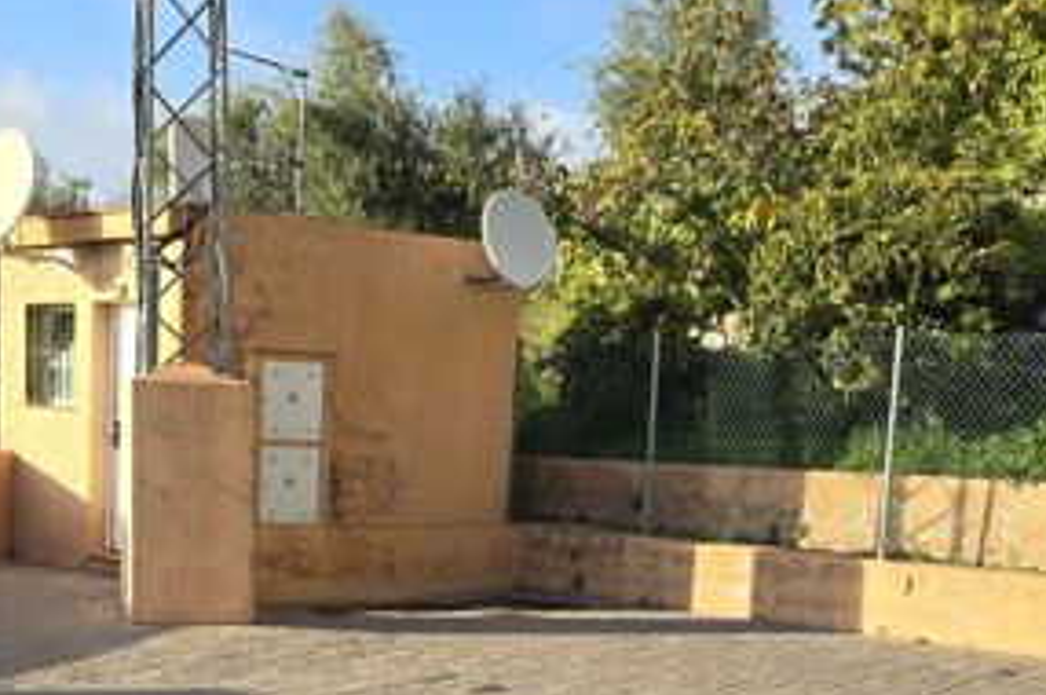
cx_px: 368
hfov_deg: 33.7
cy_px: 772
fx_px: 1712
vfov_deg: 21.7
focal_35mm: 59
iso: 12
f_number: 1.7
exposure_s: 1/282
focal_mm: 6.3
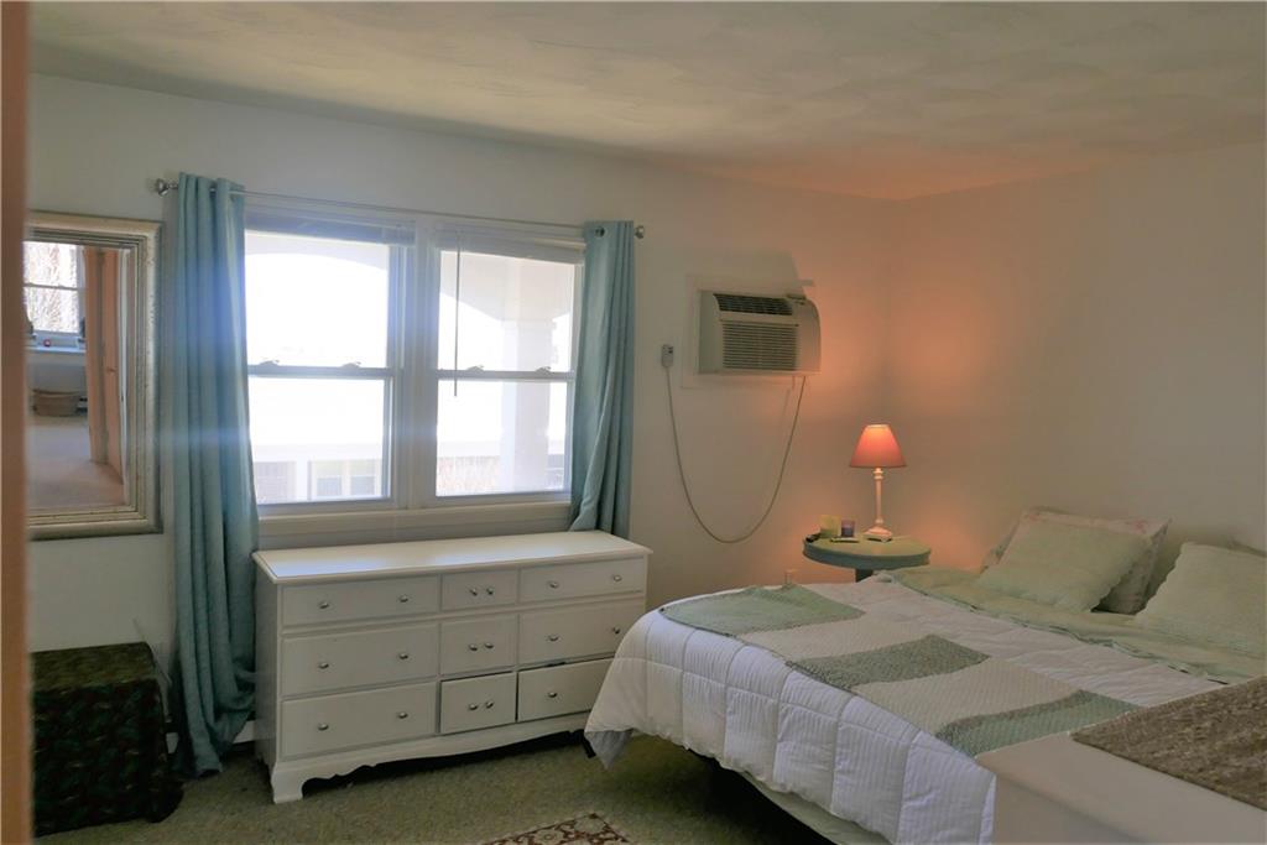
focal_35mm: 28
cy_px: 422
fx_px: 986
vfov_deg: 46.4
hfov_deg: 65.5
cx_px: 634
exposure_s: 1/125
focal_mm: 12.5
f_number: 3.5
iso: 200
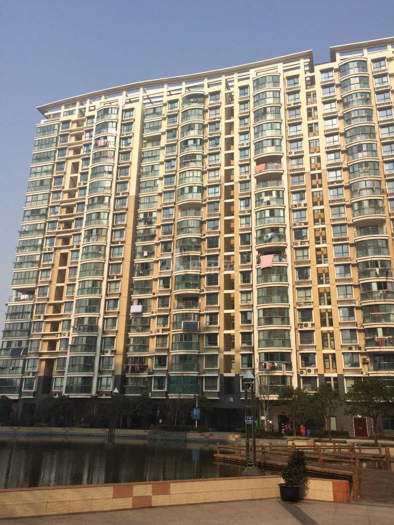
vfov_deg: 61.7
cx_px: 197
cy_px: 262
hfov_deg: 48.2
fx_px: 440
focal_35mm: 29
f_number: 2.2
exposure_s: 1/2740
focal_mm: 4.15
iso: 32
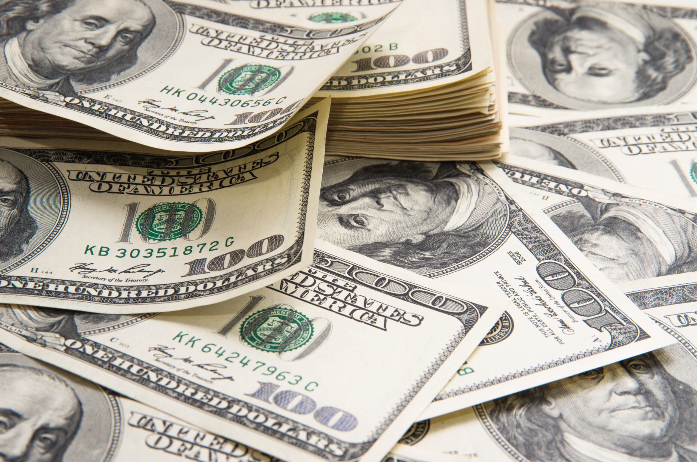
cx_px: 348
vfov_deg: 13.4
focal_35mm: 102
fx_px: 1971
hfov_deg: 20.1
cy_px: 231
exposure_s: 1/125
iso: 100
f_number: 13
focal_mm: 68
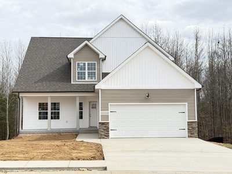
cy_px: 87
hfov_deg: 39.7
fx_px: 322
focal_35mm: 48
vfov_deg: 30.3
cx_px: 116
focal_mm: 6.76
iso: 80
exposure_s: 1/2208
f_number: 1.78
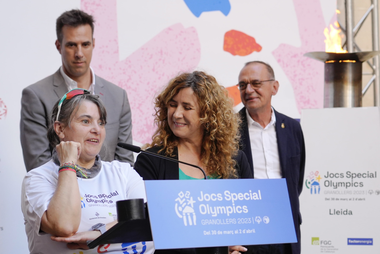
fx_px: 982
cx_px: 190
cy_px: 127
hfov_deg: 21.9
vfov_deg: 14.7
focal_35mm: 93
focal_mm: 62
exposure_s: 1/400
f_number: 4
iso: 800
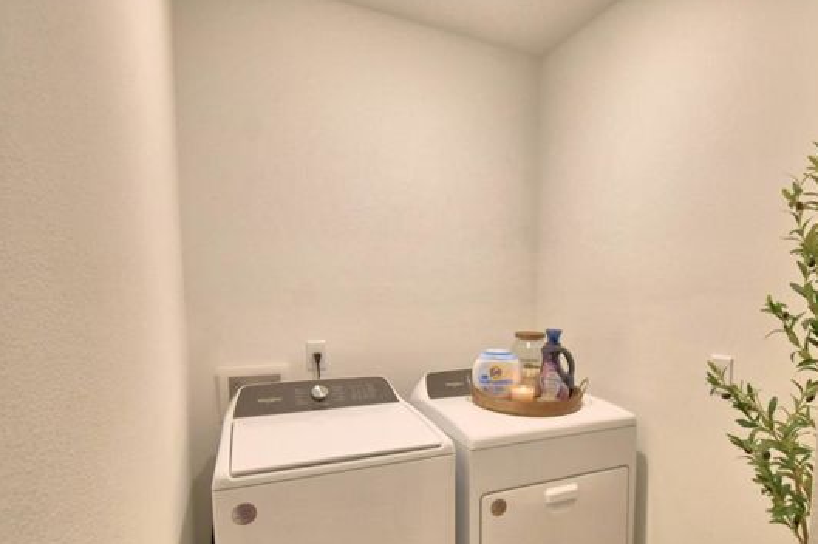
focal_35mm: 20
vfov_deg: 60.9
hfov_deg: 82.9
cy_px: 344
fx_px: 454
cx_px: 494
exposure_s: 1/50
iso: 400
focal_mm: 10
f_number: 4.5
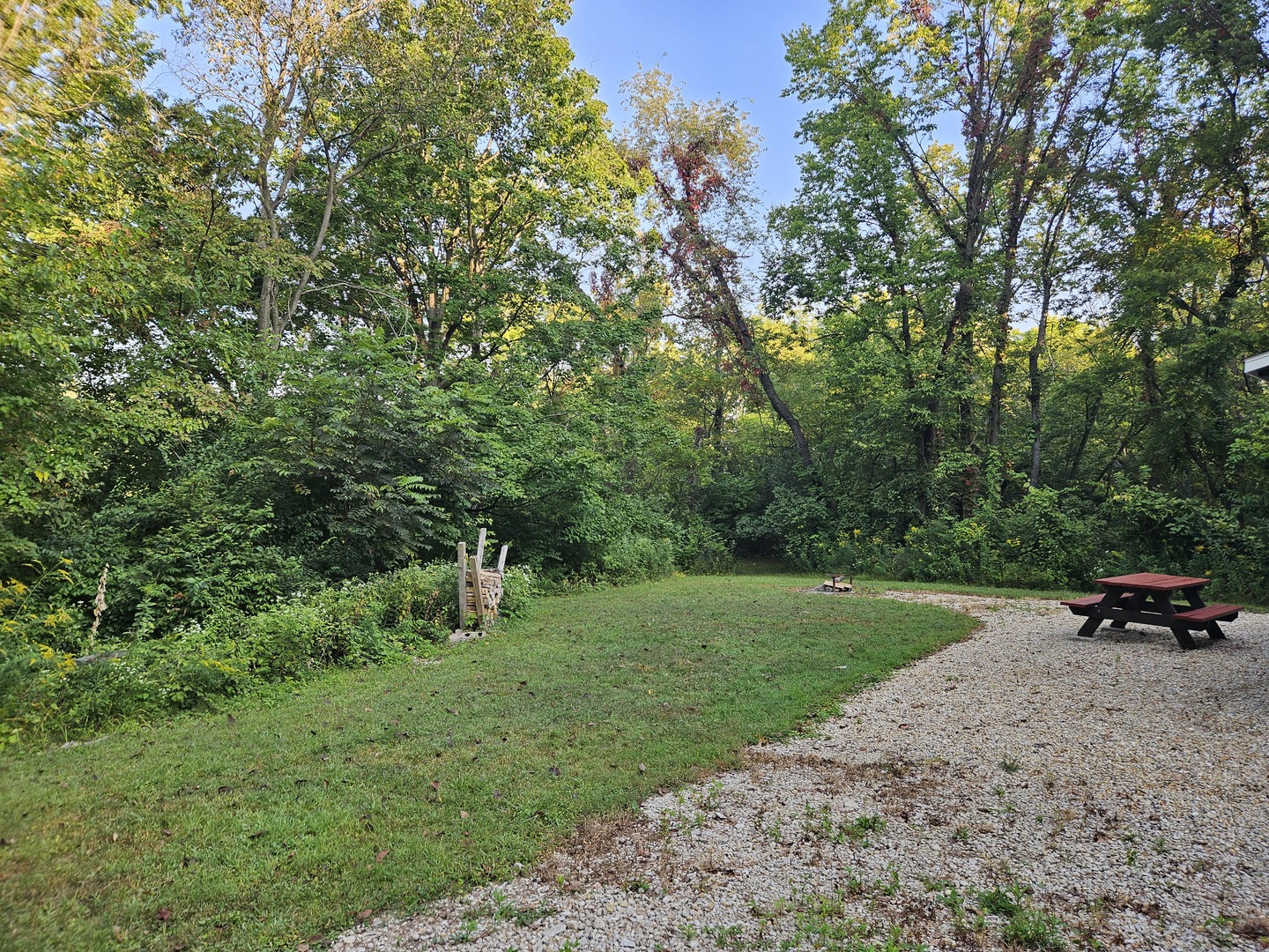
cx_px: 634
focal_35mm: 23
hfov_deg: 73.9
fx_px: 843
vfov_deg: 58.9
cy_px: 476
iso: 25
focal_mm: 5.4
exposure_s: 1/170
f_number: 1.8
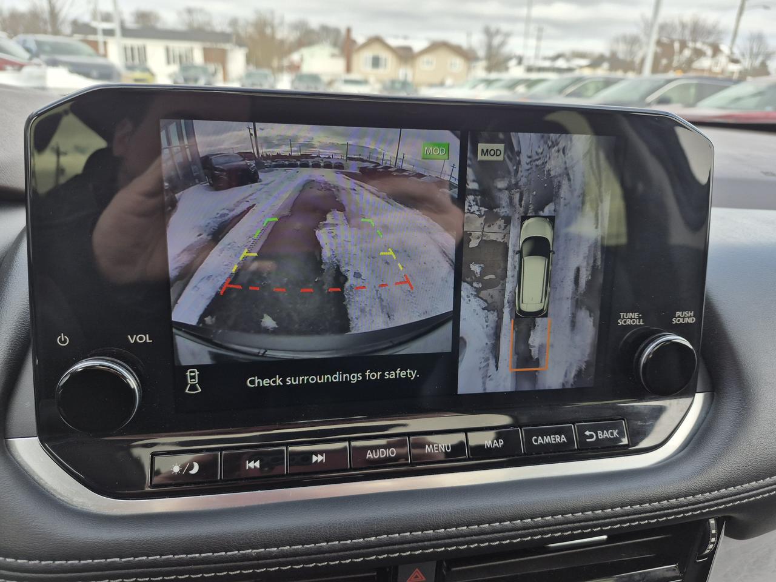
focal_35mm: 23
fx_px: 516
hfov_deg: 73.9
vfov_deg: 58.9
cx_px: 388
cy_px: 291
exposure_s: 1/499
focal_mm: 5.4
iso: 40
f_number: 1.8
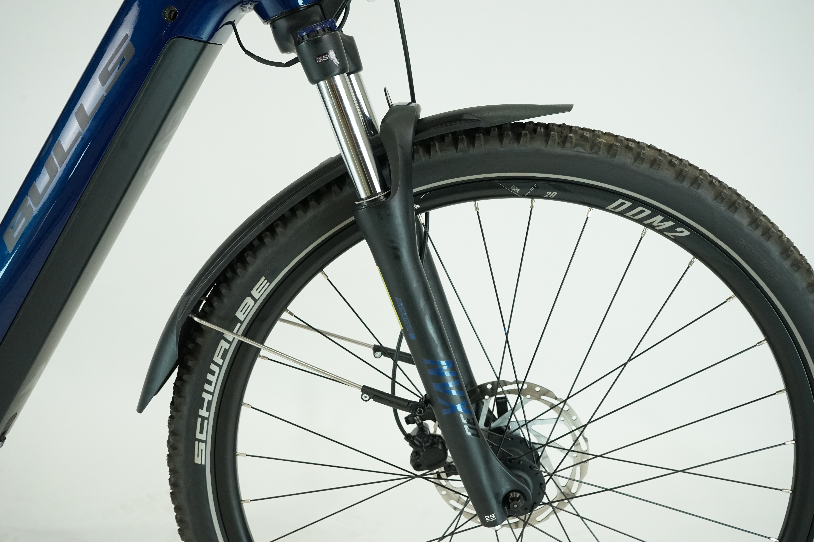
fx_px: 837
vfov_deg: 35.9
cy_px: 271
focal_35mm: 37
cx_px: 407
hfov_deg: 51.9
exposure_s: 1/200
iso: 2500
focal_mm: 37
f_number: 7.1
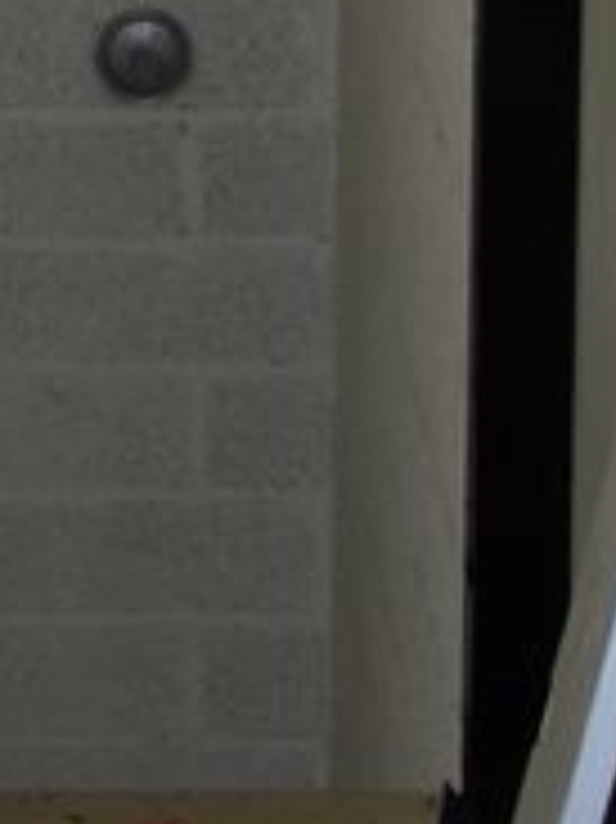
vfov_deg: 9.4
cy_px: -401
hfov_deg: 7.2
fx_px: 4893
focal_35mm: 206
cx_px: -18
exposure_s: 1/80
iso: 80
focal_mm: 9.8
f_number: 3.1
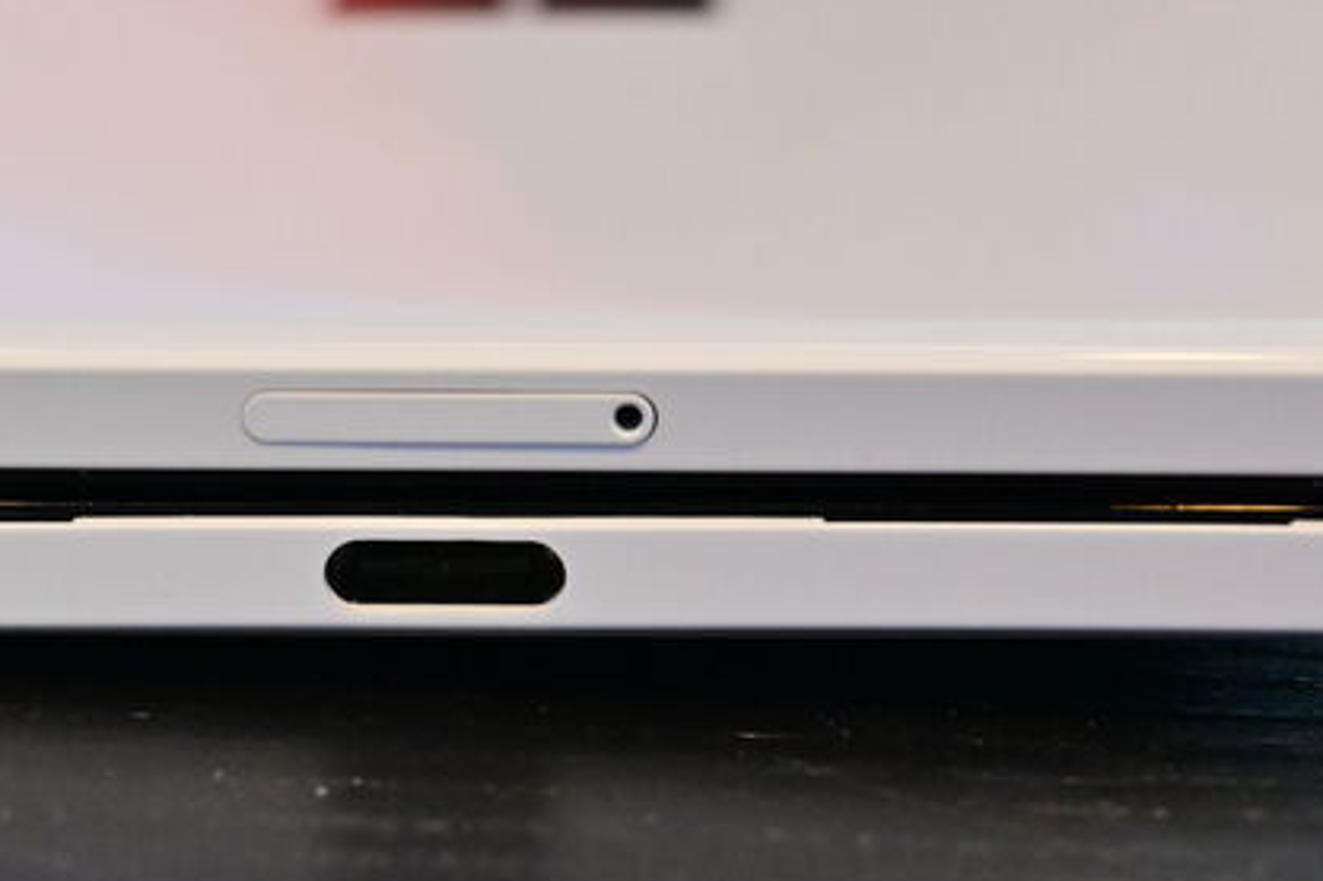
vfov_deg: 10.1
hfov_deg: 15.1
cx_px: 398
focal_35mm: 135
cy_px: 776
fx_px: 4965
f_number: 5.6
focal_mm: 39
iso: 1600
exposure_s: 1/60
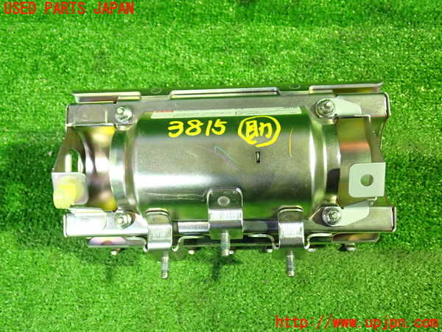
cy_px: 166
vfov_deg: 39.7
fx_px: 460
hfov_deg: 51.4
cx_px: 221
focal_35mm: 36
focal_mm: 6.37
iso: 800
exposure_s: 1/20
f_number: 2.5
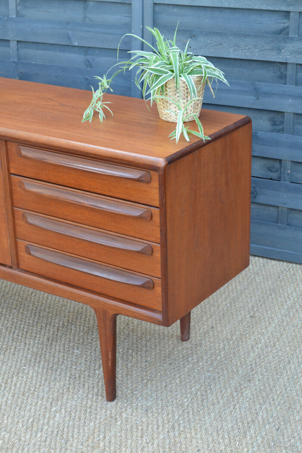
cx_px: 151
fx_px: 868
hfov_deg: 19.7
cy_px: 226
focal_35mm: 69
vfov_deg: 29.2
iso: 1600
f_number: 8
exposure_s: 1/100
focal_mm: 46
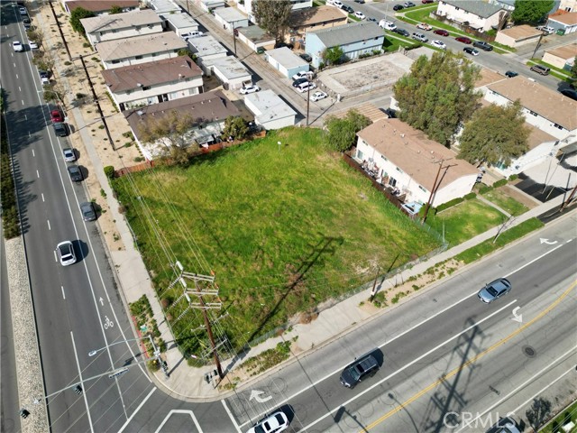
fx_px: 400
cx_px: 288
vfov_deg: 56.8
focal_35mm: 24
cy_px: 216
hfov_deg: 71.6
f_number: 1.7
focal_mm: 6.72
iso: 120
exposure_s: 1/3000
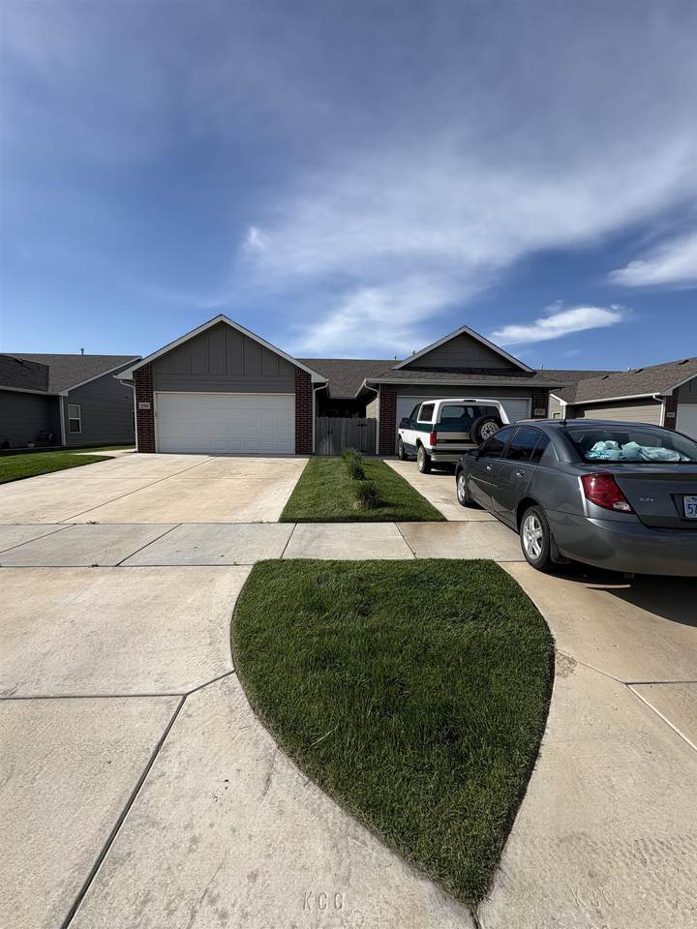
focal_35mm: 14
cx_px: 348
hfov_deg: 85.7
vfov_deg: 102.1
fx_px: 376
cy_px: 464
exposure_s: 1/2273
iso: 50
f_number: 2.2
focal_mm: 2.22
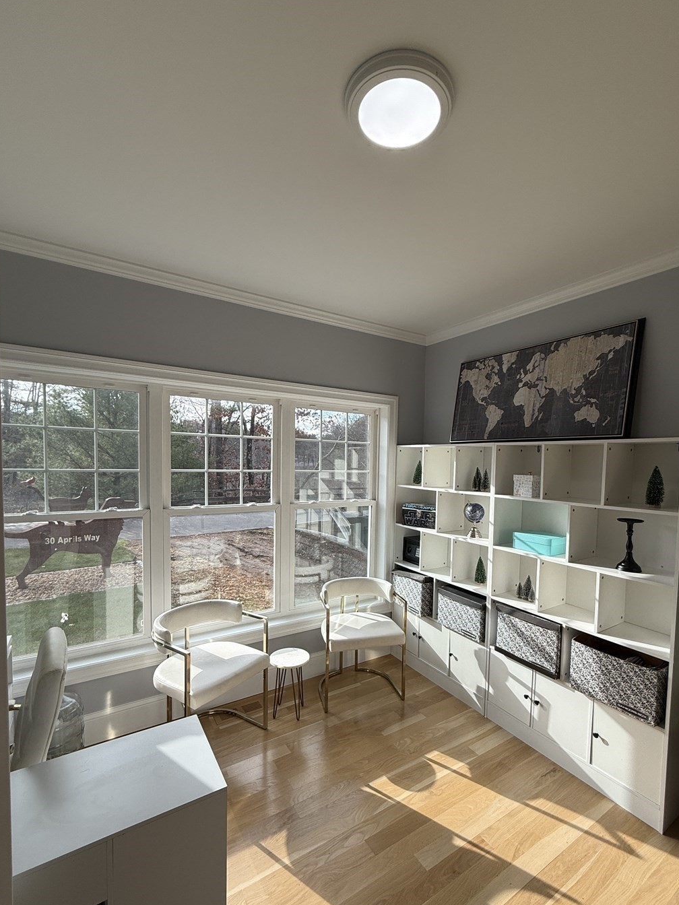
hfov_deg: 78.0
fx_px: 418
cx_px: 362
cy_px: 488
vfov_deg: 94.3
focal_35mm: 16
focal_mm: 2.22
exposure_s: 1/359
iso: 50
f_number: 2.2
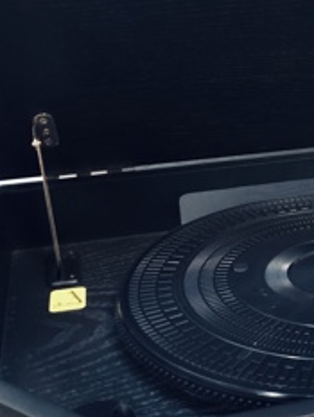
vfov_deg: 27.0
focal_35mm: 72
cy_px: 247
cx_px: 368
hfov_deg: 19.4
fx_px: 870
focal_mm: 3.99
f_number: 1.8
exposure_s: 1/4
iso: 160
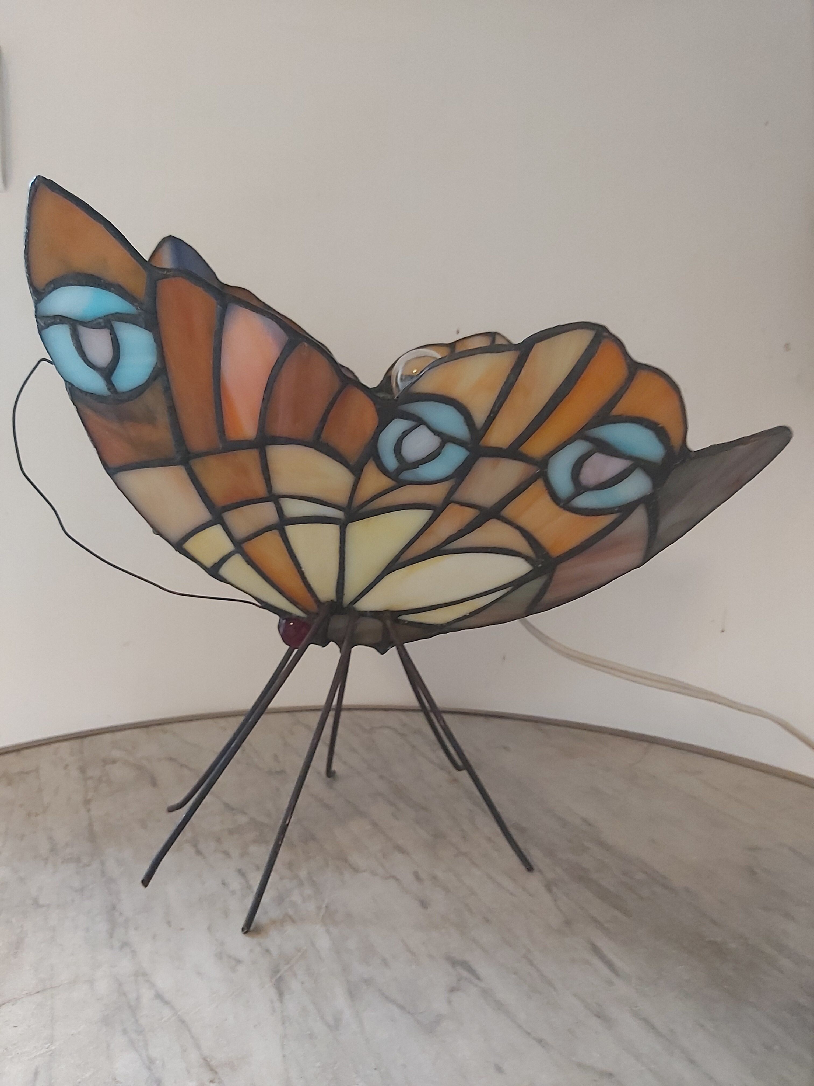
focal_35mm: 26
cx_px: 407
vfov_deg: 67.3
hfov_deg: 53.1
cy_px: 543
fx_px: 815
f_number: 1.7
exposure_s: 1/33
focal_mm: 3.92
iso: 320
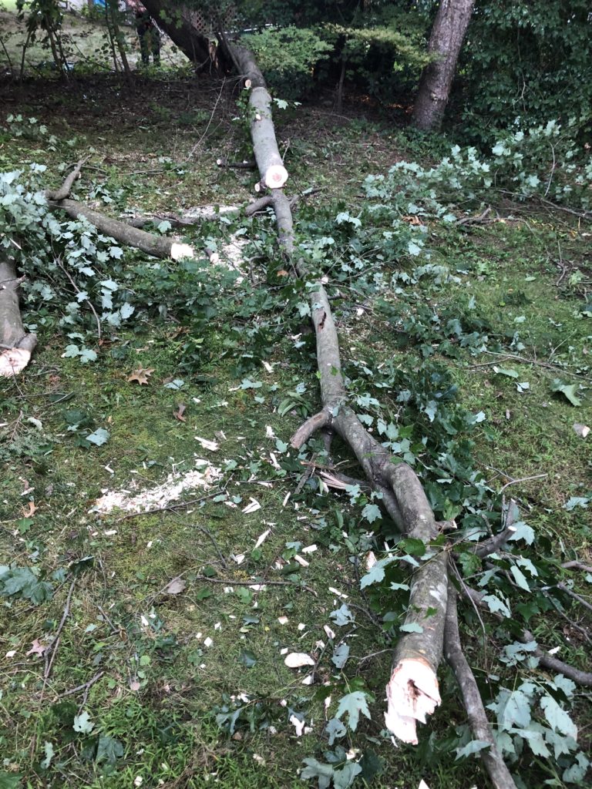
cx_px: 296
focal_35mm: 28
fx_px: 638
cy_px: 394
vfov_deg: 63.4
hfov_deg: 49.7
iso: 50
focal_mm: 3.99
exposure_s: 1/15
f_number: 1.8
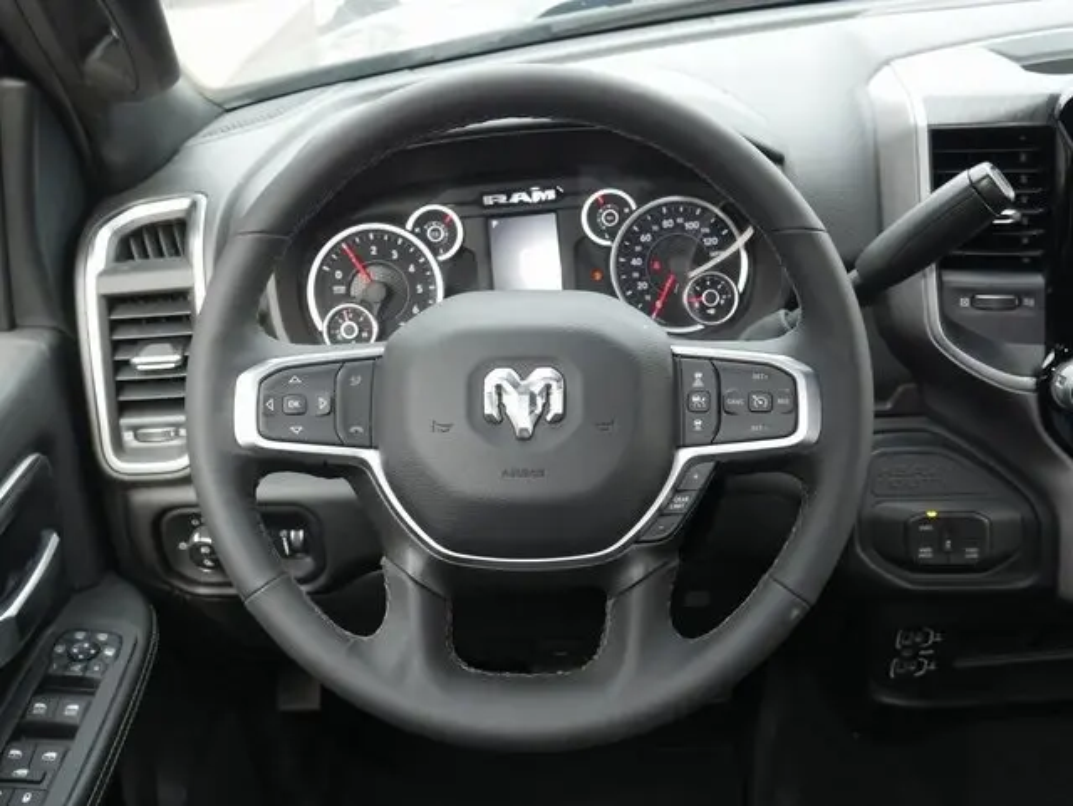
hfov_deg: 46.8
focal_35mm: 40
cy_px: 403
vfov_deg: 36.0
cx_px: 536
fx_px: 1241
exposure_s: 1/60
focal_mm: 20
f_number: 5
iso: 400
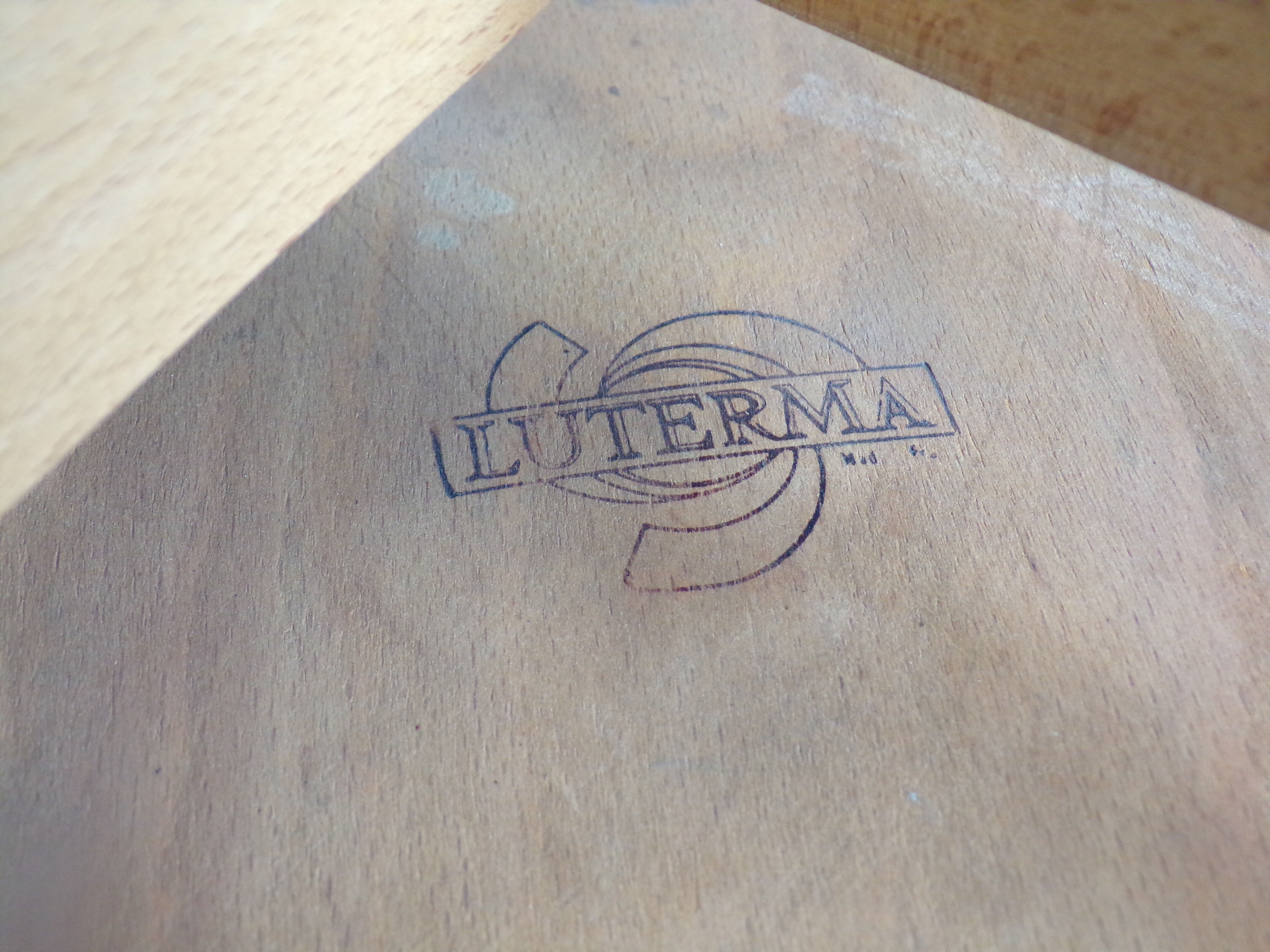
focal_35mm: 42
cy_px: 476
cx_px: 635
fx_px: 1541
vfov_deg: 34.3
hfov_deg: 44.8
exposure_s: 1/17
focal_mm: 7.6
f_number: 3.4
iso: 306
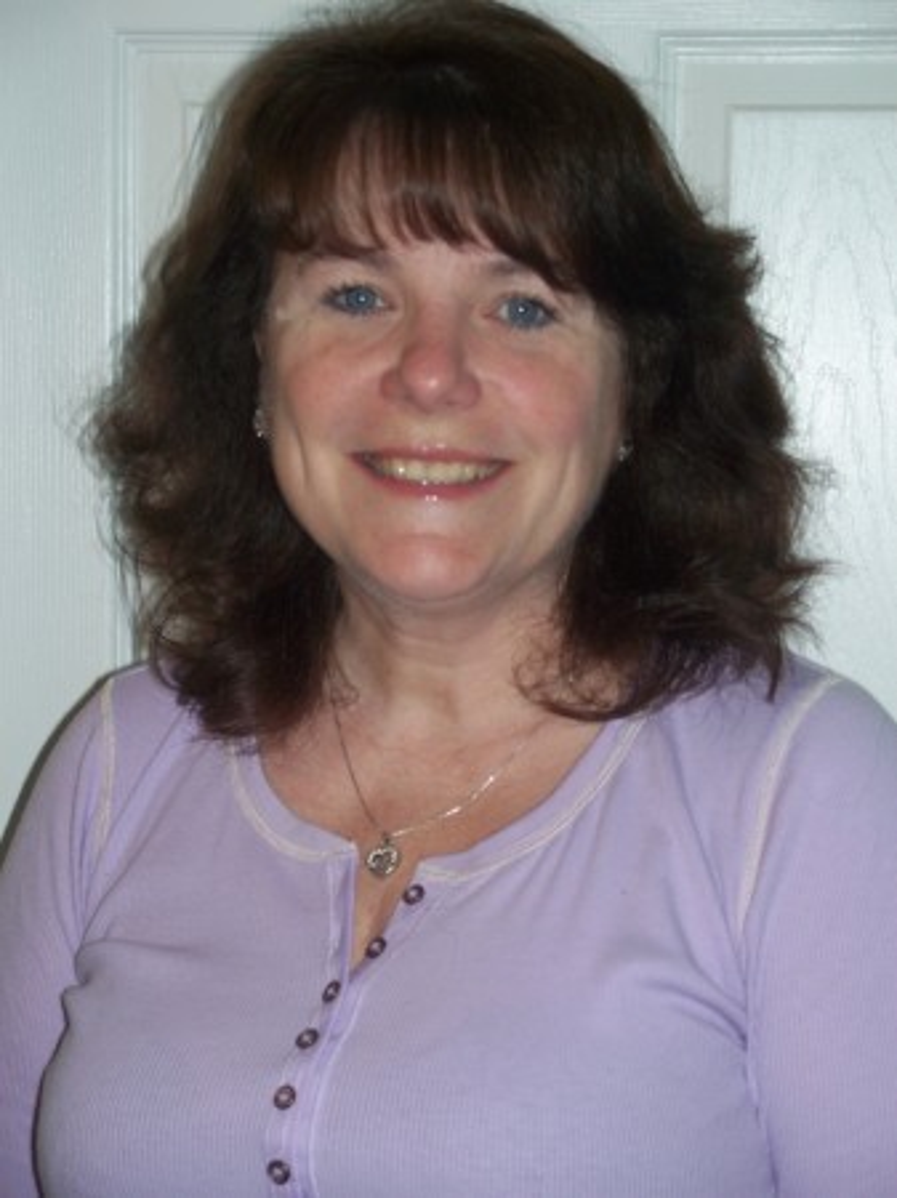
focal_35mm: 82
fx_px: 2836
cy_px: 599
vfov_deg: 23.8
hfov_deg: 18.0
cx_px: 448
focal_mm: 17.3
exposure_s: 1/125
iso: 125
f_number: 3.6
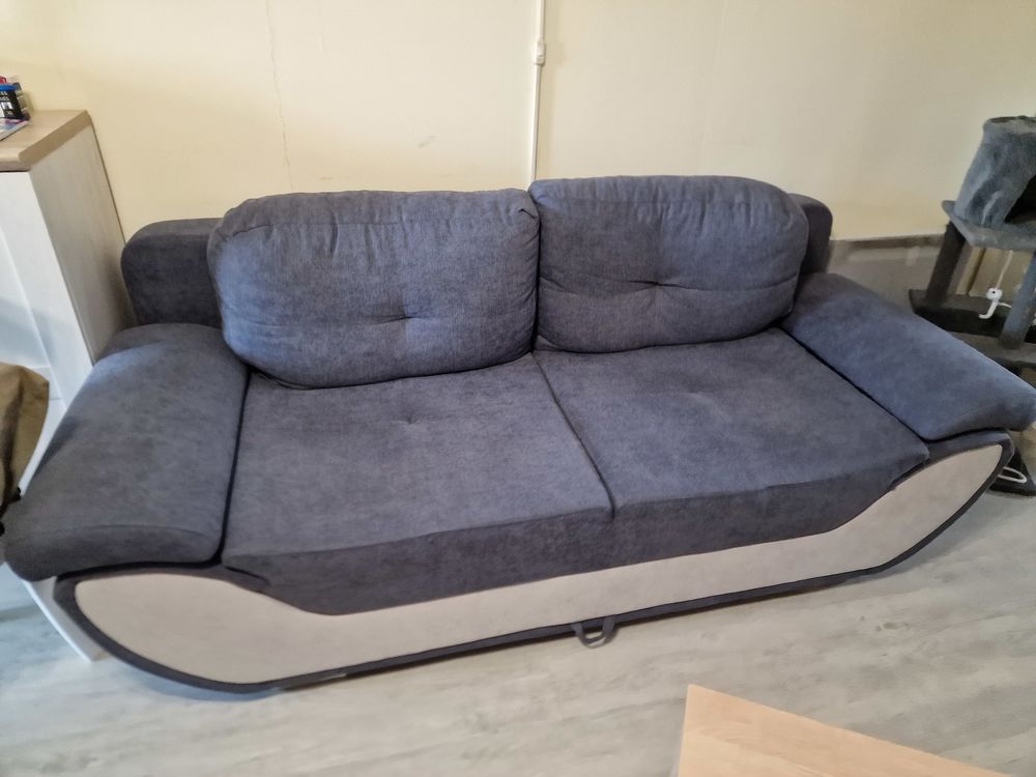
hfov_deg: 73.9
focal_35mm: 23
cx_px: 518
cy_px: 388
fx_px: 688
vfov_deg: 58.9
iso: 1000
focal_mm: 6.4
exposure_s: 1/100
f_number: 1.8
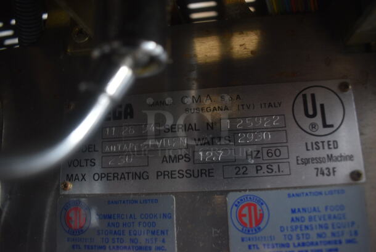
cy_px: 126
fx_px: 282
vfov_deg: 48.0
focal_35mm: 27
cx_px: 188
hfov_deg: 67.3
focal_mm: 18
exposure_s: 1/125
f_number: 3.5
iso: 800
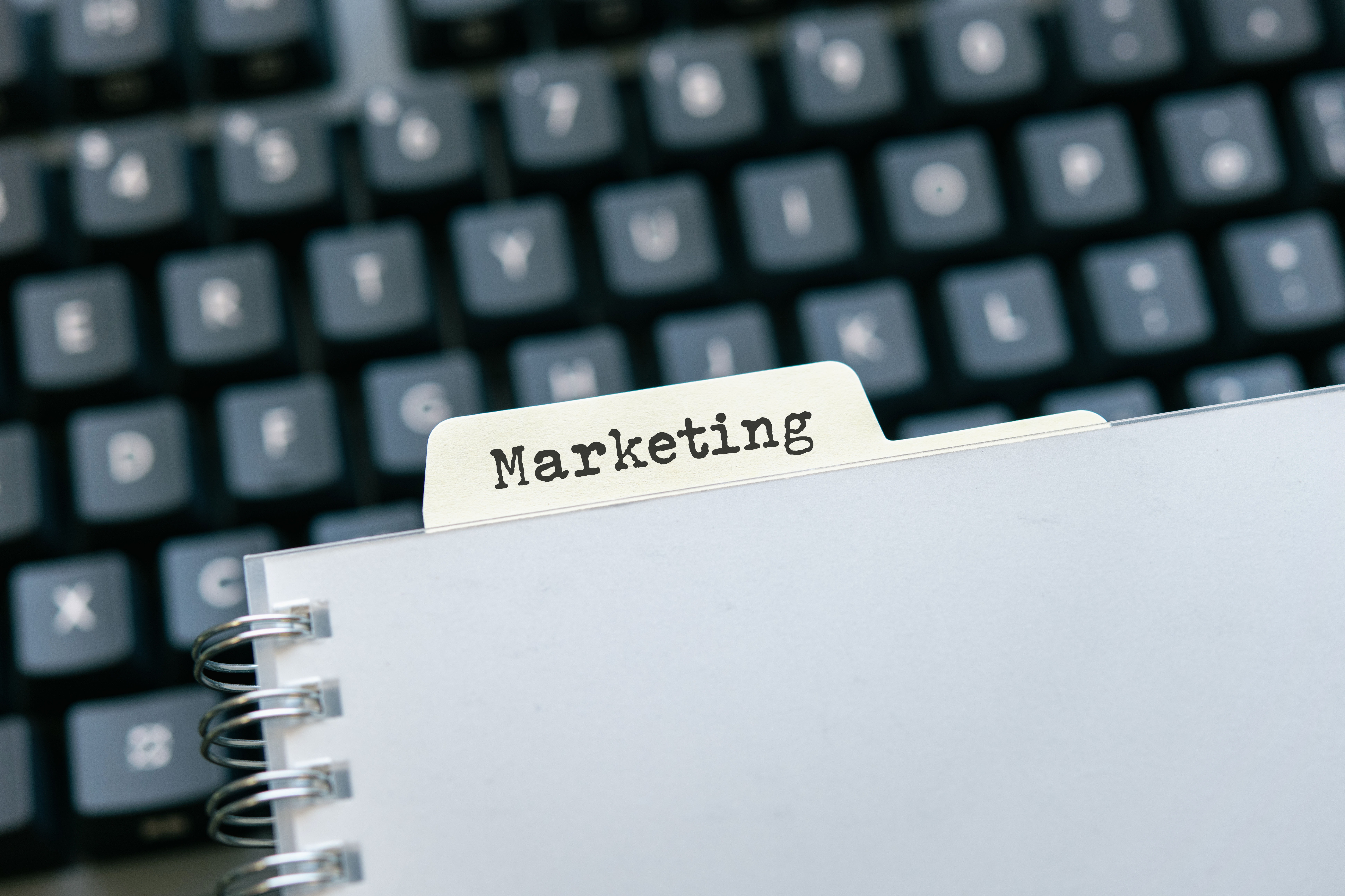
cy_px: 448
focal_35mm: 72
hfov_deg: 28.1
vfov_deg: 18.9
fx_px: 2689
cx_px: 672
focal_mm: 60
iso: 200
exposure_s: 1/40
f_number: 4
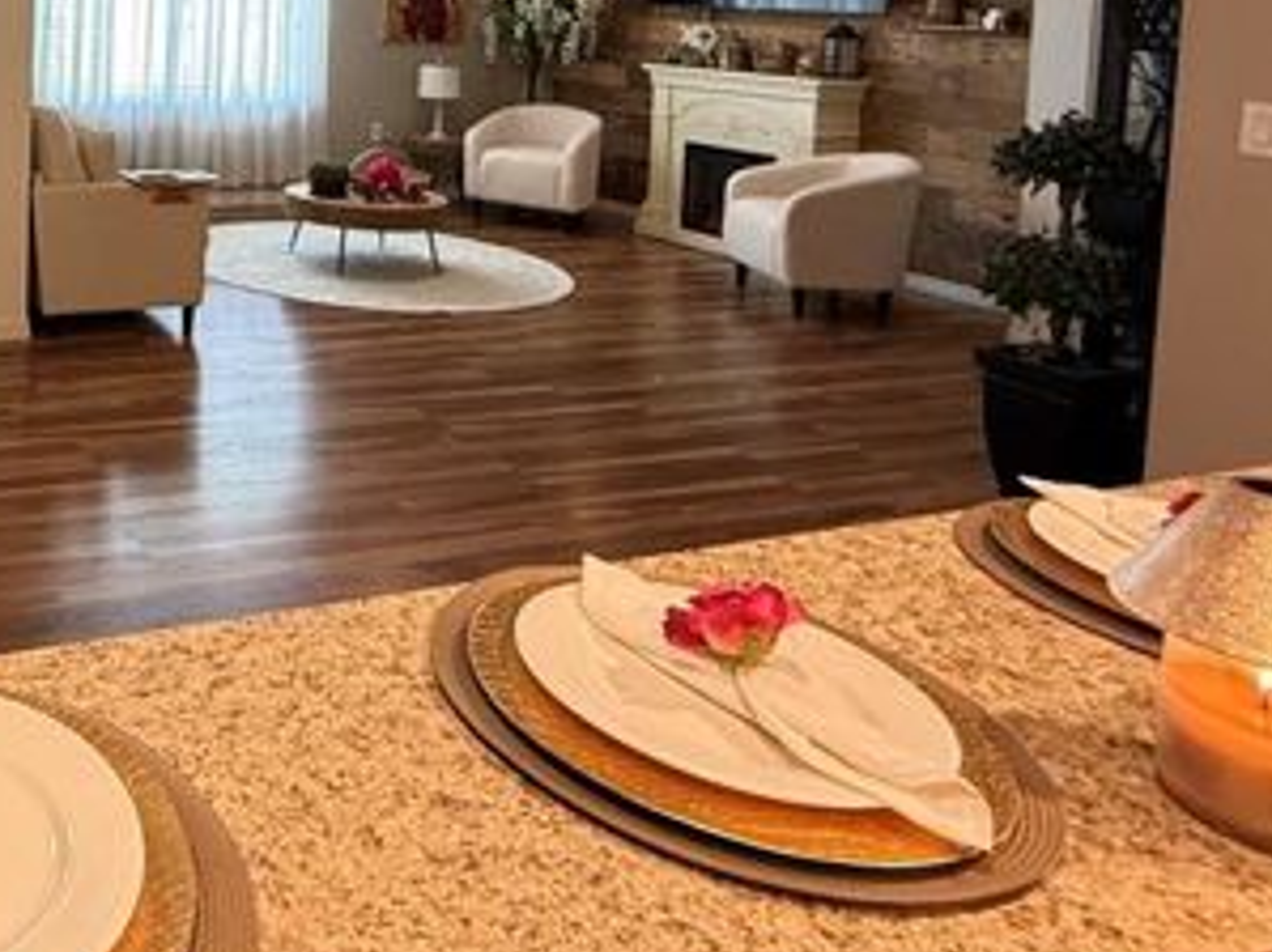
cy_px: 30
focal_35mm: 33
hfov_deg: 46.6
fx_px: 1212
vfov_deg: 38.7
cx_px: 11
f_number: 2.2
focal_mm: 2.22
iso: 500
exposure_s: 1/60
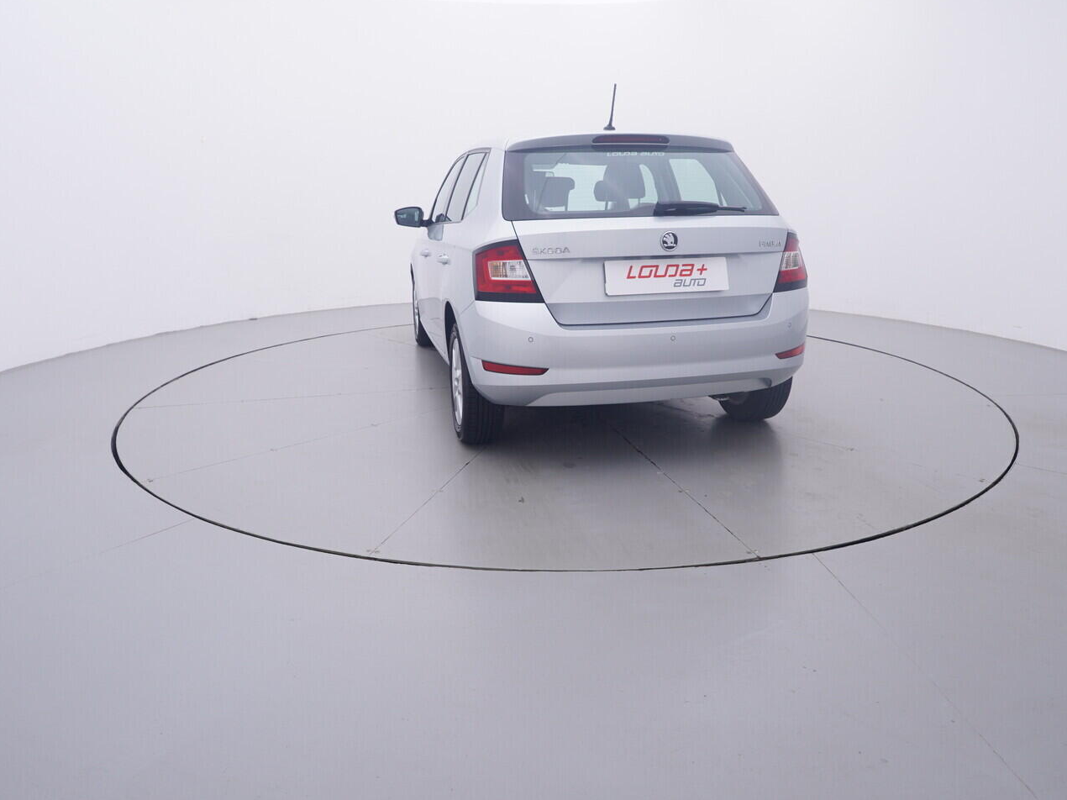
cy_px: 399
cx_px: 536
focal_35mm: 25
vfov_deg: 55.7
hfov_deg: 70.4
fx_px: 756
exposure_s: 1/80
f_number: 5
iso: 200
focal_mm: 15
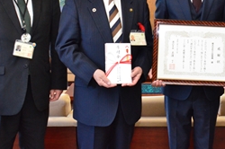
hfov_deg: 30.2
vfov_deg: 20.2
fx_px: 412
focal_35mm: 66
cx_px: 161
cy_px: 15
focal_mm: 22
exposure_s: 1/250
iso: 3200
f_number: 5.6
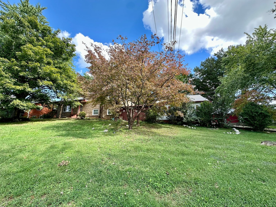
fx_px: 112
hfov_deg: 102.1
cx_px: 138
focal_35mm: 14
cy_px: 104
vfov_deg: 85.7
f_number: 2.2
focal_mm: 2.22
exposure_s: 1/262
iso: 40
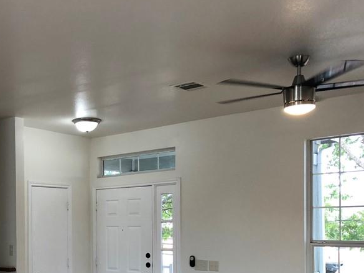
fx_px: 515
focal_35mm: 49
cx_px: 81
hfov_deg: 37.7
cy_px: 231
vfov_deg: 28.8
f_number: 1.8
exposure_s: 1/30
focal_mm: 4
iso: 25
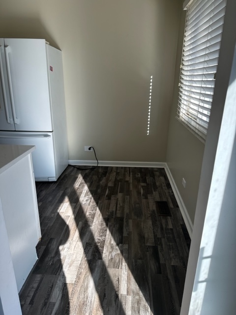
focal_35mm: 24
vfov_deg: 71.6
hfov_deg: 56.8
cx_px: 118
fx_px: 218
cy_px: 158
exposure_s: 1/269
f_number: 1.78
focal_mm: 6.86
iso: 80
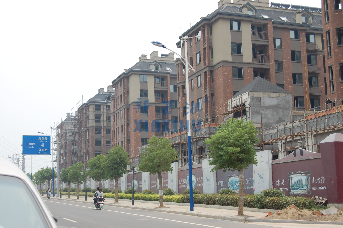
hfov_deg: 35.1
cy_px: 114
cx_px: 172
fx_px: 543
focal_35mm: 57
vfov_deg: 23.7
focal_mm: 38
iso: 200
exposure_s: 1/320
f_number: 9
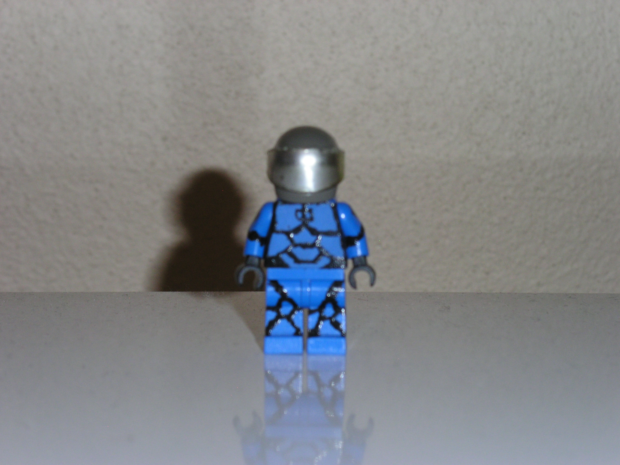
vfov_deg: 13.0
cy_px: 232
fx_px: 2042
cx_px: 310
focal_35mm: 114
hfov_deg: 17.3
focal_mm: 23.4
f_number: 4.7
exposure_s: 1/90
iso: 200
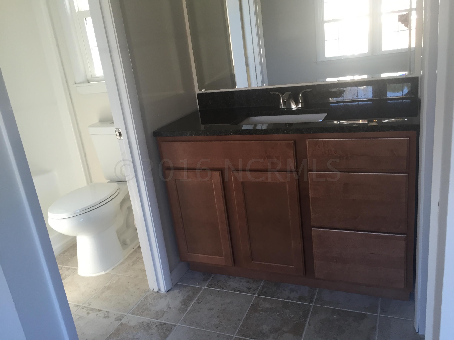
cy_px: 170
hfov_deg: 61.7
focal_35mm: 29
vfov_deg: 48.2
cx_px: 227
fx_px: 380
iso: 64
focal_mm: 4.15
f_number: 2.2
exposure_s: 1/30
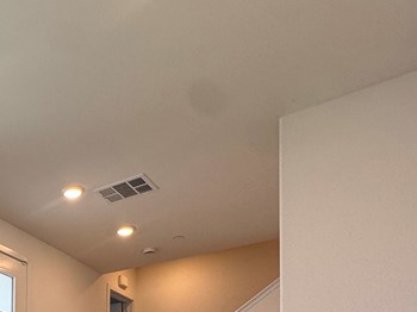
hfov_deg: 38.3
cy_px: 411
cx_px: -38
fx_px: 494
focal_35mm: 41
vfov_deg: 28.5
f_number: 2.2
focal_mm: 2.22
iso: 40
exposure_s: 1/138
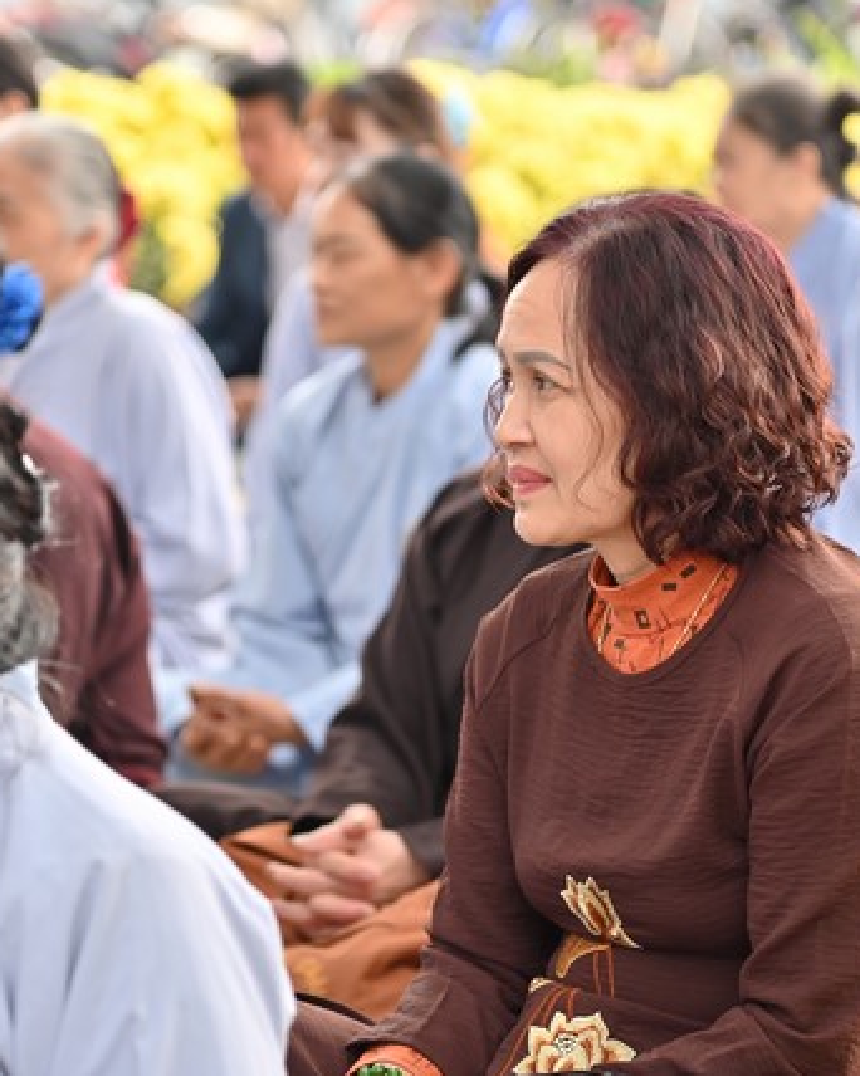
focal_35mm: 171
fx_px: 5444
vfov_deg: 11.3
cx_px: 385
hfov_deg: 9.0
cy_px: 538
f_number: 4
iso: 160
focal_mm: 120
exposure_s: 1/80
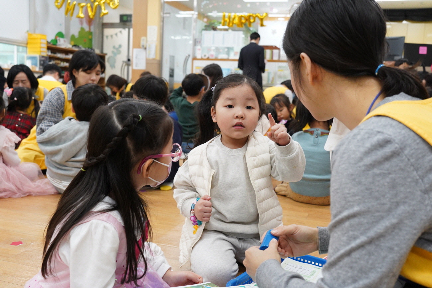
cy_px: 144
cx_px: 216
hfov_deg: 53.1
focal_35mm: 36
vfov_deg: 36.9
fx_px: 432
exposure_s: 1/80
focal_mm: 36
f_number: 5.6
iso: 2500
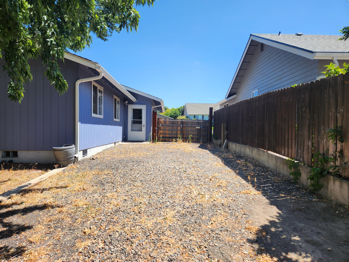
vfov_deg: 58.9
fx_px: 232
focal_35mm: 23
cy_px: 131
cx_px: 174
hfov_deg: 73.9
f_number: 1.8
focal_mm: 5.4
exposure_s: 1/832
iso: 20
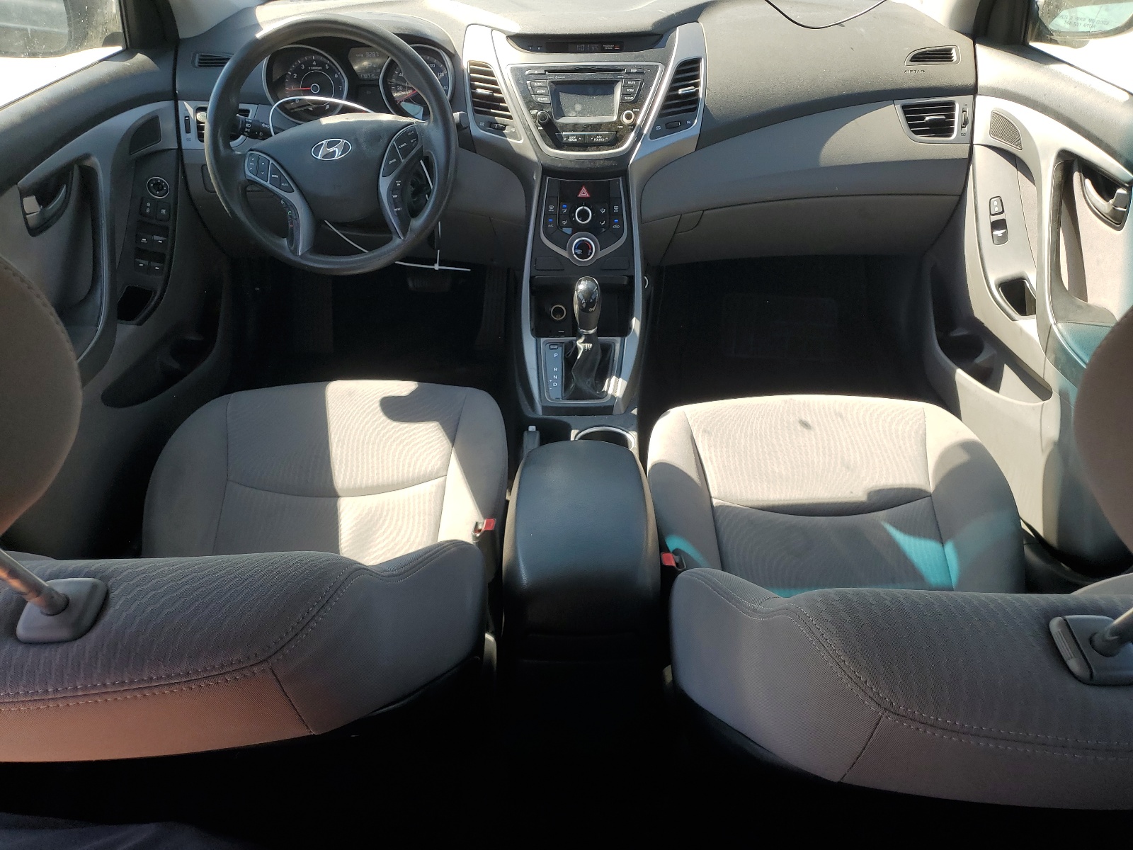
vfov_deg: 53.1
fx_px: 851
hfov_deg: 67.3
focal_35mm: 26
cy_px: 425
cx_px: 566
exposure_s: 1/435
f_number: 1.5
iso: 50
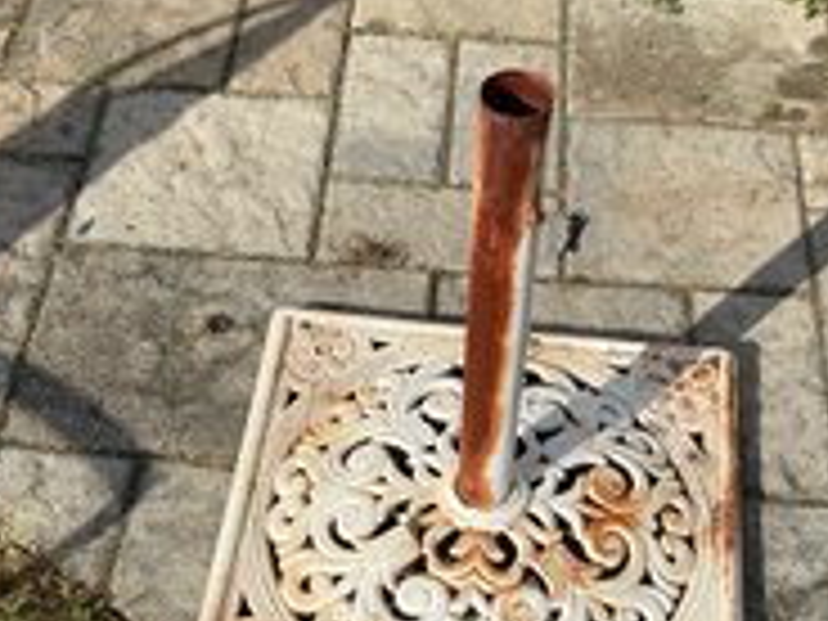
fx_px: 1292
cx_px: 425
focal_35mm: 54
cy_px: 529
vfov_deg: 26.3
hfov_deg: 35.5
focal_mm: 3
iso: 16
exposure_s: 1/719
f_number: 1.8
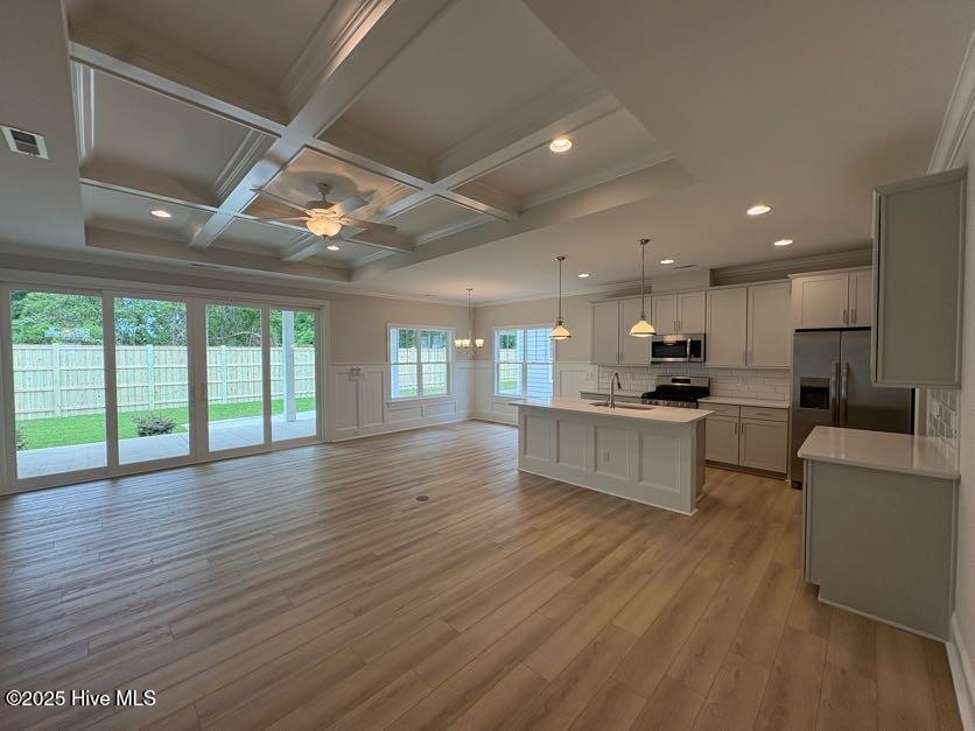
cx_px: 488
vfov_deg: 85.7
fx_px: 394
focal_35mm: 14
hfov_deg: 102.1
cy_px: 366
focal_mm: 2.22
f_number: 2.2
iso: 64
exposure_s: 1/133
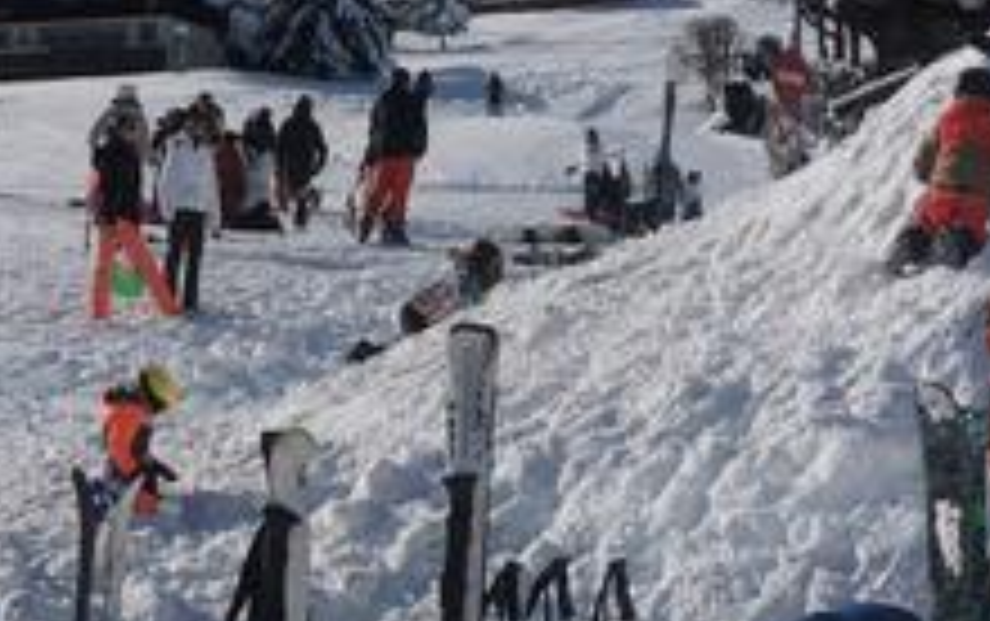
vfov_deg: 12.5
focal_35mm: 104
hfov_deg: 19.7
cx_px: 122
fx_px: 2809
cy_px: 81
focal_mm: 5.58
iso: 50
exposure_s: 1/11364
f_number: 1.8
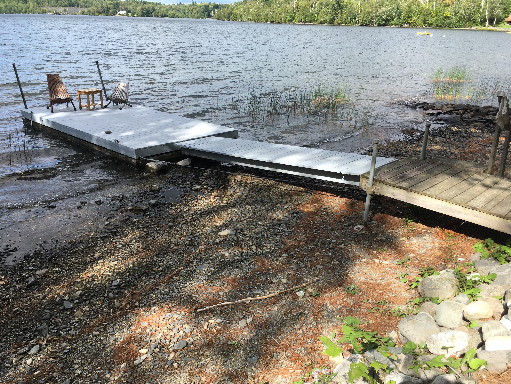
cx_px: 256
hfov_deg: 61.7
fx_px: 428
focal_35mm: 29
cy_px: 192
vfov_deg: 48.2
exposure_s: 1/657
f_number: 2.2
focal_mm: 4.15
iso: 25
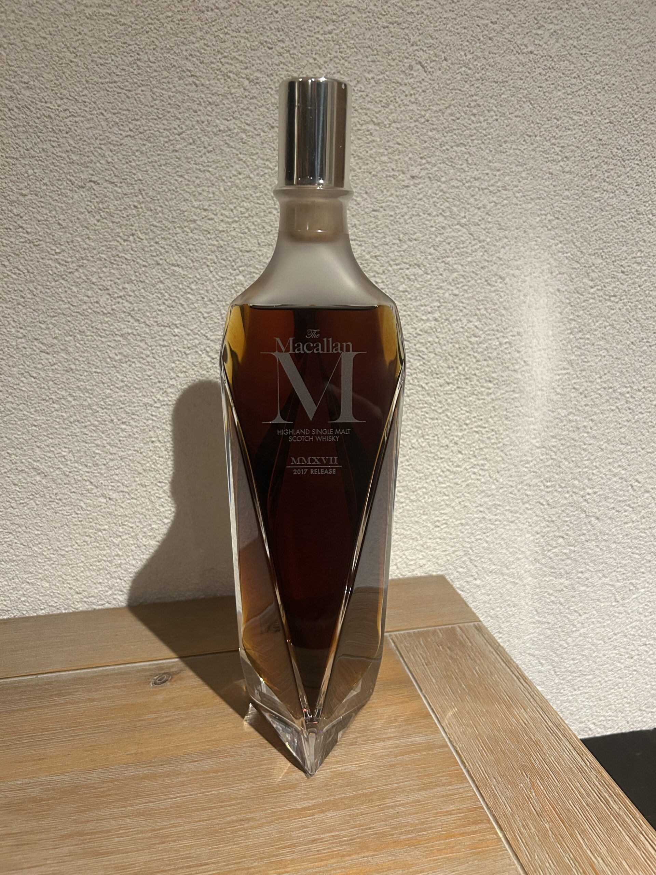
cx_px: 328
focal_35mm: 26
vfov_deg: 67.3
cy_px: 438
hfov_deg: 53.1
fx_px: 657
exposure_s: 1/59
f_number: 1.5
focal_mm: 5.7
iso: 320
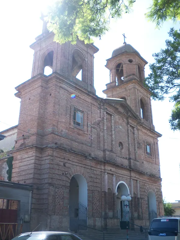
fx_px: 270
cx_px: 89
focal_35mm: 39
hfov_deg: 36.8
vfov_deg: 47.8
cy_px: 121
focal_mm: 6.3
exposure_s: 1/250
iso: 80
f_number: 3.5
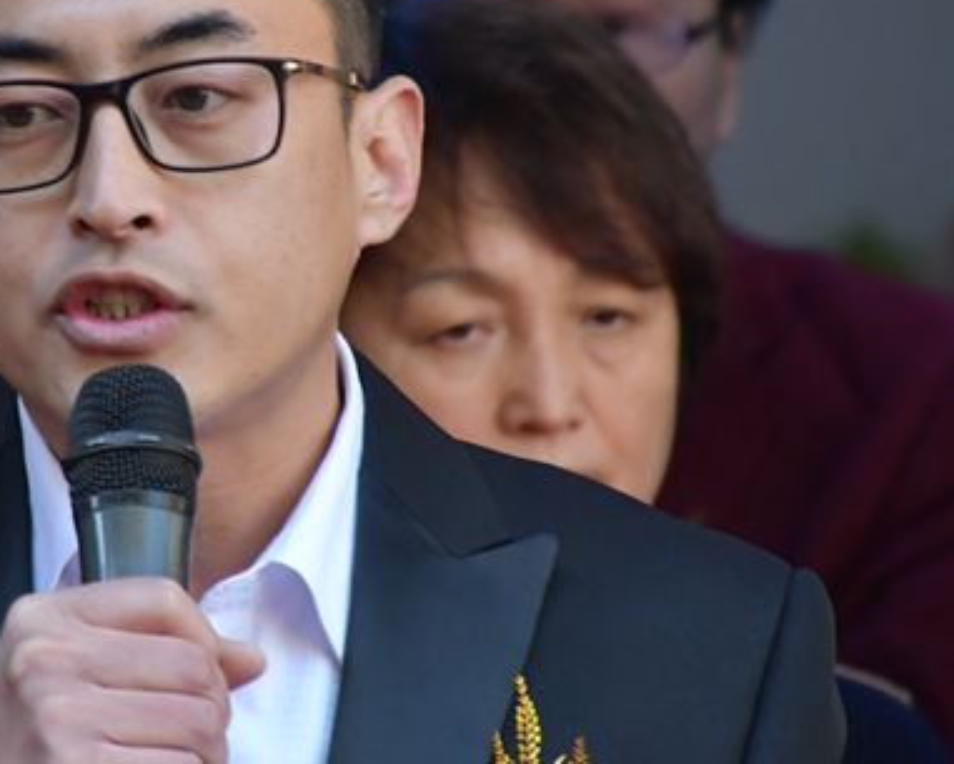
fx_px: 20024
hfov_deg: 2.7
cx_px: 183
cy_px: 309
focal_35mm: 709
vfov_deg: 2.2
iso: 3200
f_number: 6.3
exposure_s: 1/250
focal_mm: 240
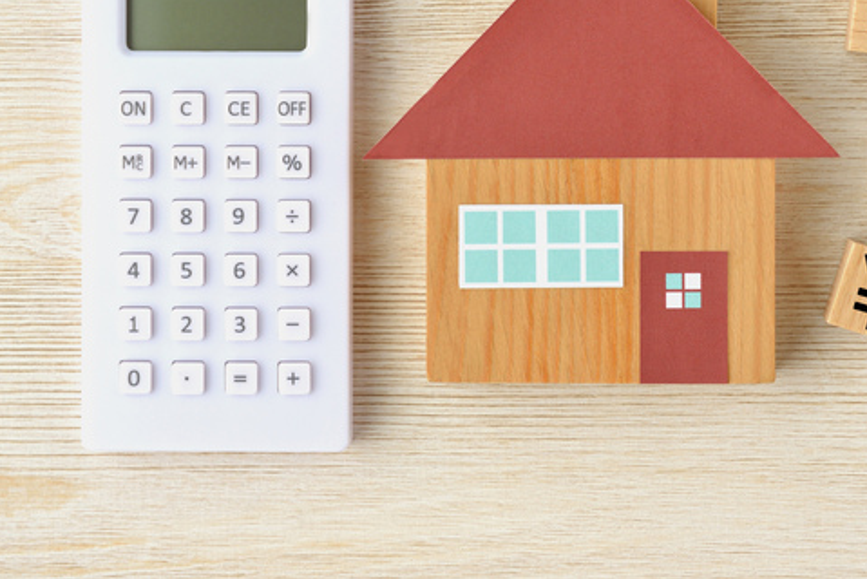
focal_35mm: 95
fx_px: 2289
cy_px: 158
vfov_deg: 14.4
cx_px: 597
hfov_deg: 21.3
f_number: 9
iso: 500
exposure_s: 1/200
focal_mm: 65
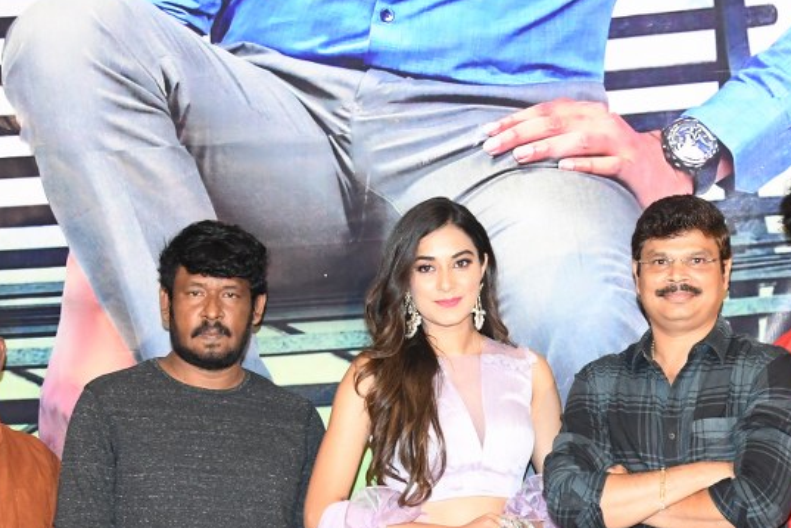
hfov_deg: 15.6
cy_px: 604
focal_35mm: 131
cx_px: 529
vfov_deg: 10.3
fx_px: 2878
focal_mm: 44
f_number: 6.3
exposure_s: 1/125
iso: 3200
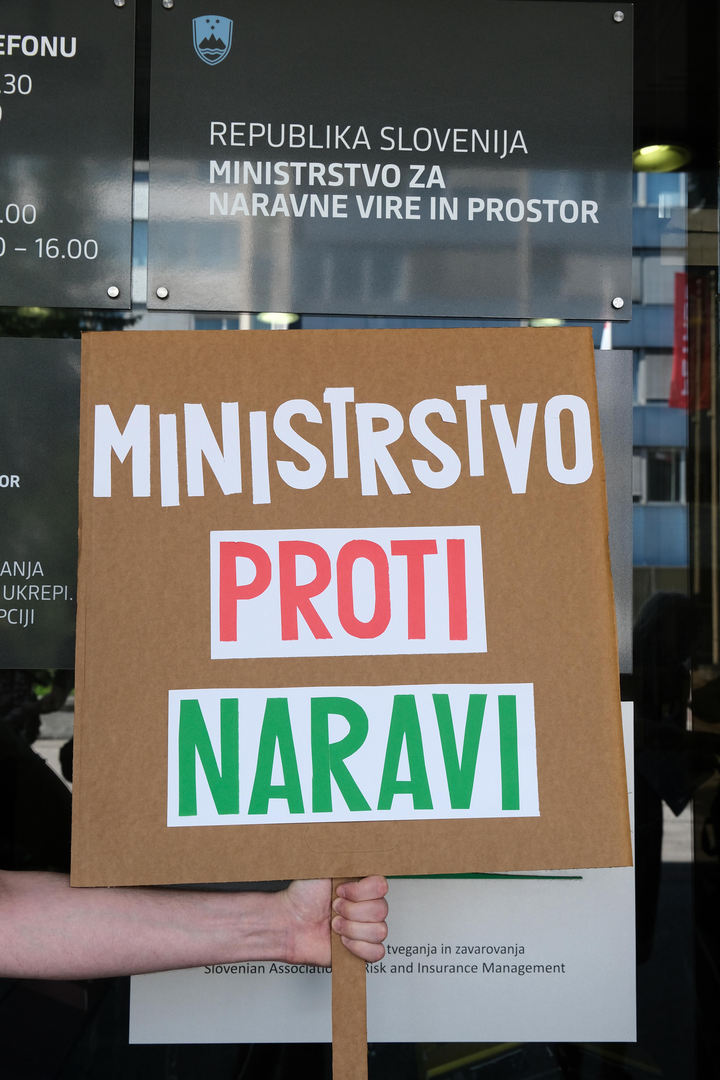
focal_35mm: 38
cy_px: 540
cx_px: 360
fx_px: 1140
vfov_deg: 50.7
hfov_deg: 35.1
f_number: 5
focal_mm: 25.1
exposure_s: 1/250
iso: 640
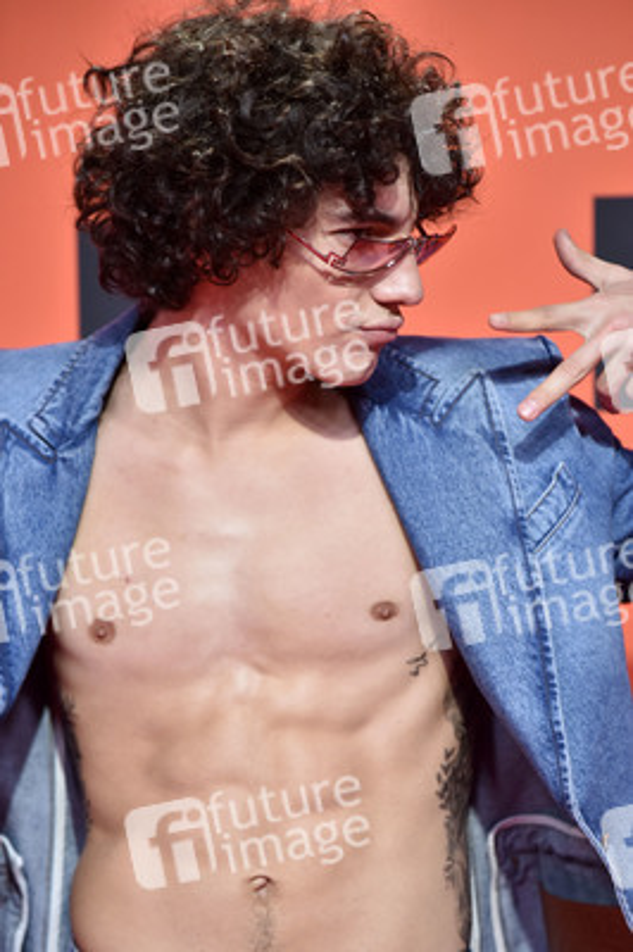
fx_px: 5284
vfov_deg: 10.3
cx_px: 316
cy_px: 476
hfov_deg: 6.9
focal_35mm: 200
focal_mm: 200
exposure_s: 1/320
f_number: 3.5
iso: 2500
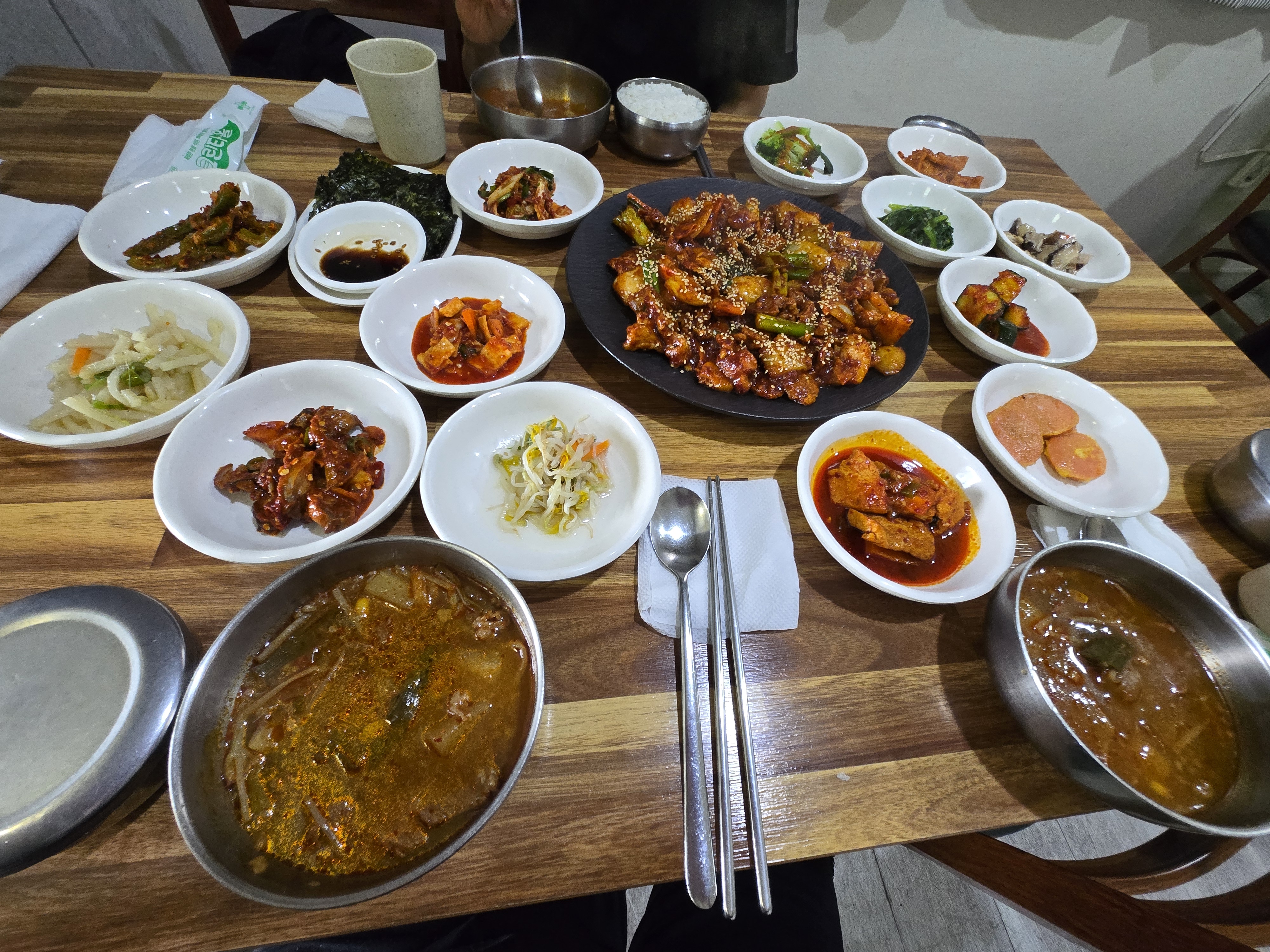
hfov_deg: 106.2
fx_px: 477
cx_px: 635
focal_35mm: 13
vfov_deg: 89.9
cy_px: 476
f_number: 2.2
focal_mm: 1.7
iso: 250
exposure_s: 1/60
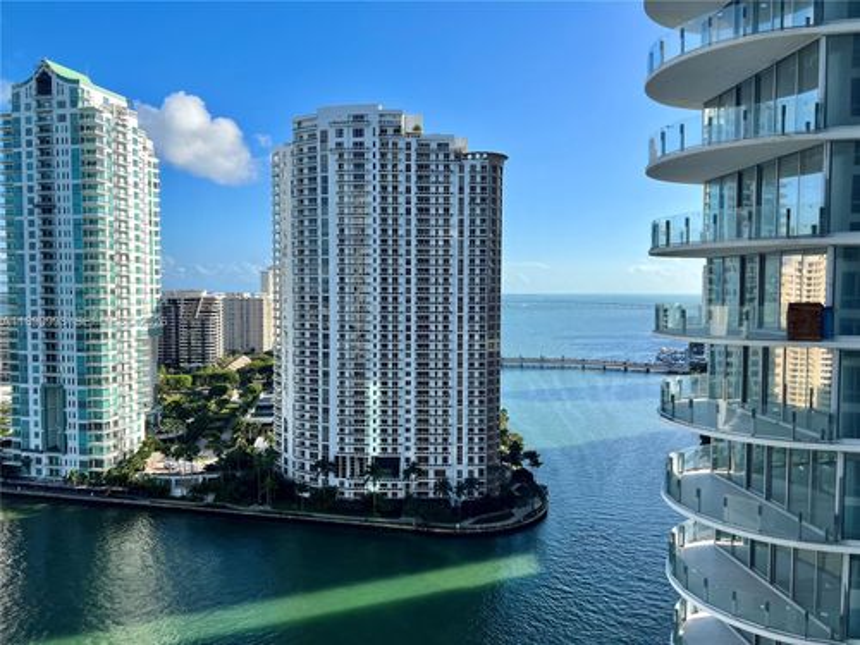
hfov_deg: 67.3
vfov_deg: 53.1
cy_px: 322
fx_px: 646
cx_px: 430
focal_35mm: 26
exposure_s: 1/3831
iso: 50
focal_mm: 5.7
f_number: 1.5
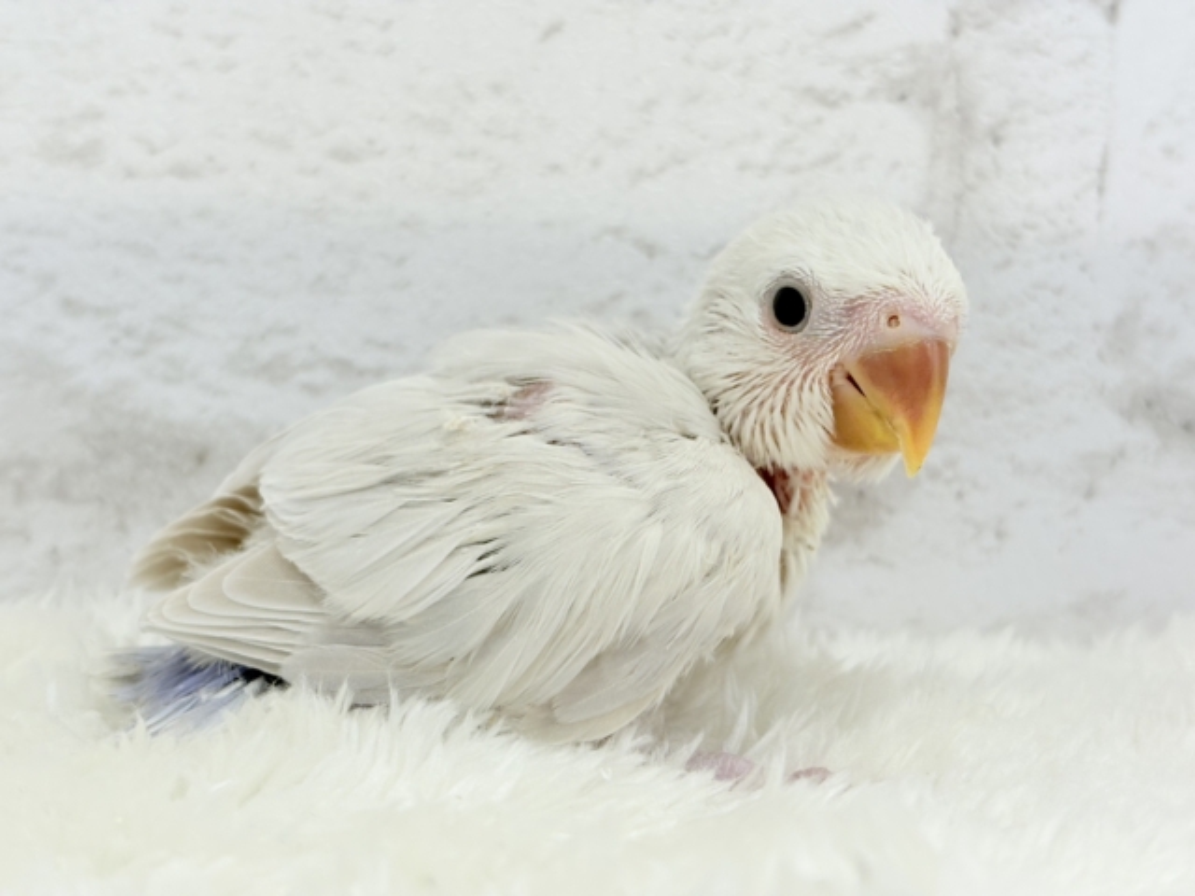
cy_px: 448
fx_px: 1795
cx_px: 598
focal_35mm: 52
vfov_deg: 28.0
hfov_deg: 36.8
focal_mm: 5.96
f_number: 1.6
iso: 80
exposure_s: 1/100
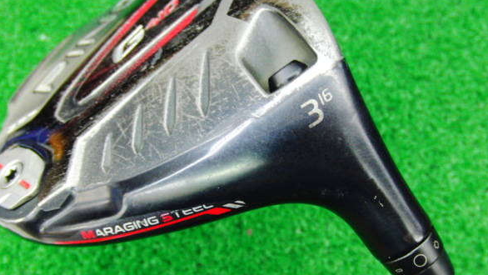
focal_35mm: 44
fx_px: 570
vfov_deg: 27.1
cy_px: 156
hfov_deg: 46.3
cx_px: 265
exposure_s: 1/15
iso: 400
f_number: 3.6
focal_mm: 6.42
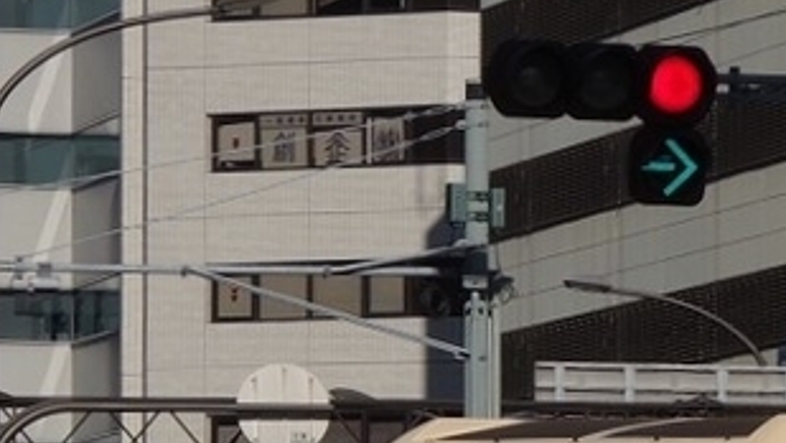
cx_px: 687
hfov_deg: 5.9
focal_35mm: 366
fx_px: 7630
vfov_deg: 3.3
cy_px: 769
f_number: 10
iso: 100
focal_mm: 60
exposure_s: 1/400
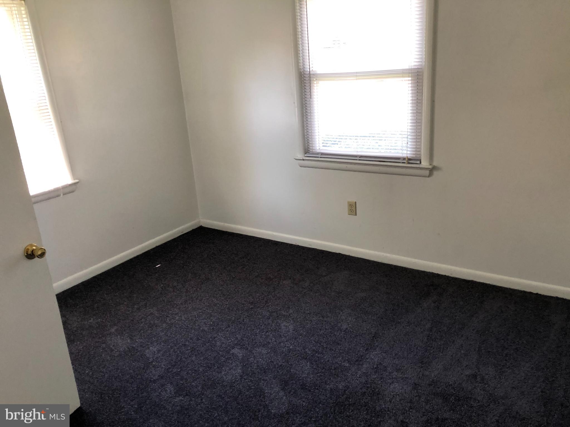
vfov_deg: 49.7
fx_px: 461
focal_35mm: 28
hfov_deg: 63.4
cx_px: 285
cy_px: 214
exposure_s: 1/30
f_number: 1.8
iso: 32
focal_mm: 4
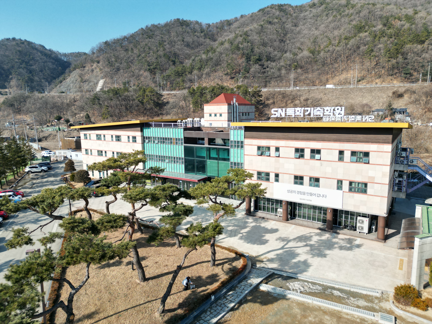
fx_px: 300
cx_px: 216
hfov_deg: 71.6
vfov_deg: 56.8
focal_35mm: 24
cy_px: 162
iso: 200
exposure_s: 1/3200
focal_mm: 6.72
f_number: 1.7
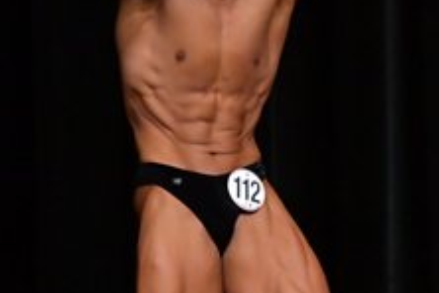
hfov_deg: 2.3
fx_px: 10852
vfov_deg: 1.5
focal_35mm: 890
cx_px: 450
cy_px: 247
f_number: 5.6
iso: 5000
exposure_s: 1/400
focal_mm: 170
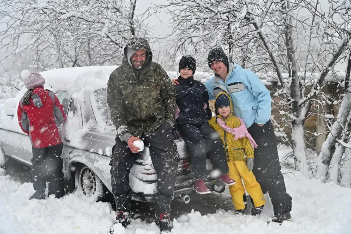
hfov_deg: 42.7
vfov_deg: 29.3
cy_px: 117
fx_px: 449
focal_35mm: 46
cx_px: 176
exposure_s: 1/250
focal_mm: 46
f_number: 4
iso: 800
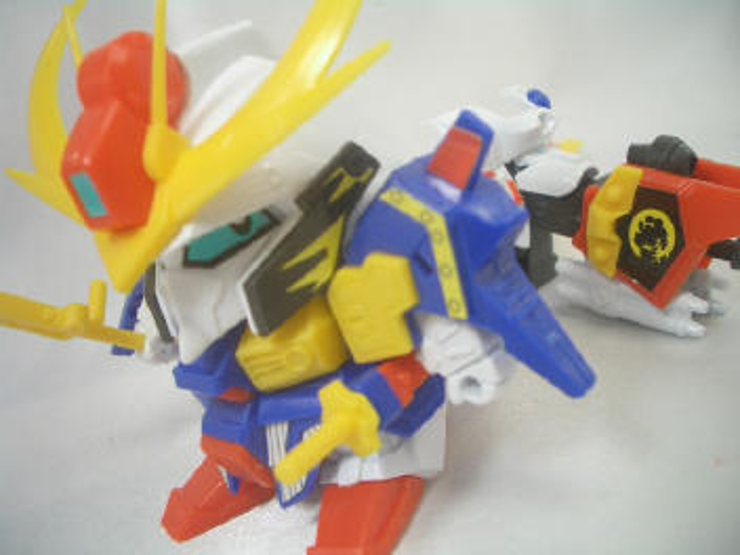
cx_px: 370
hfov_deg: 52.6
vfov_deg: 40.7
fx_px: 748
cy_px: 278
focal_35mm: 35
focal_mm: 5.8
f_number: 2.6
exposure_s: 1/80
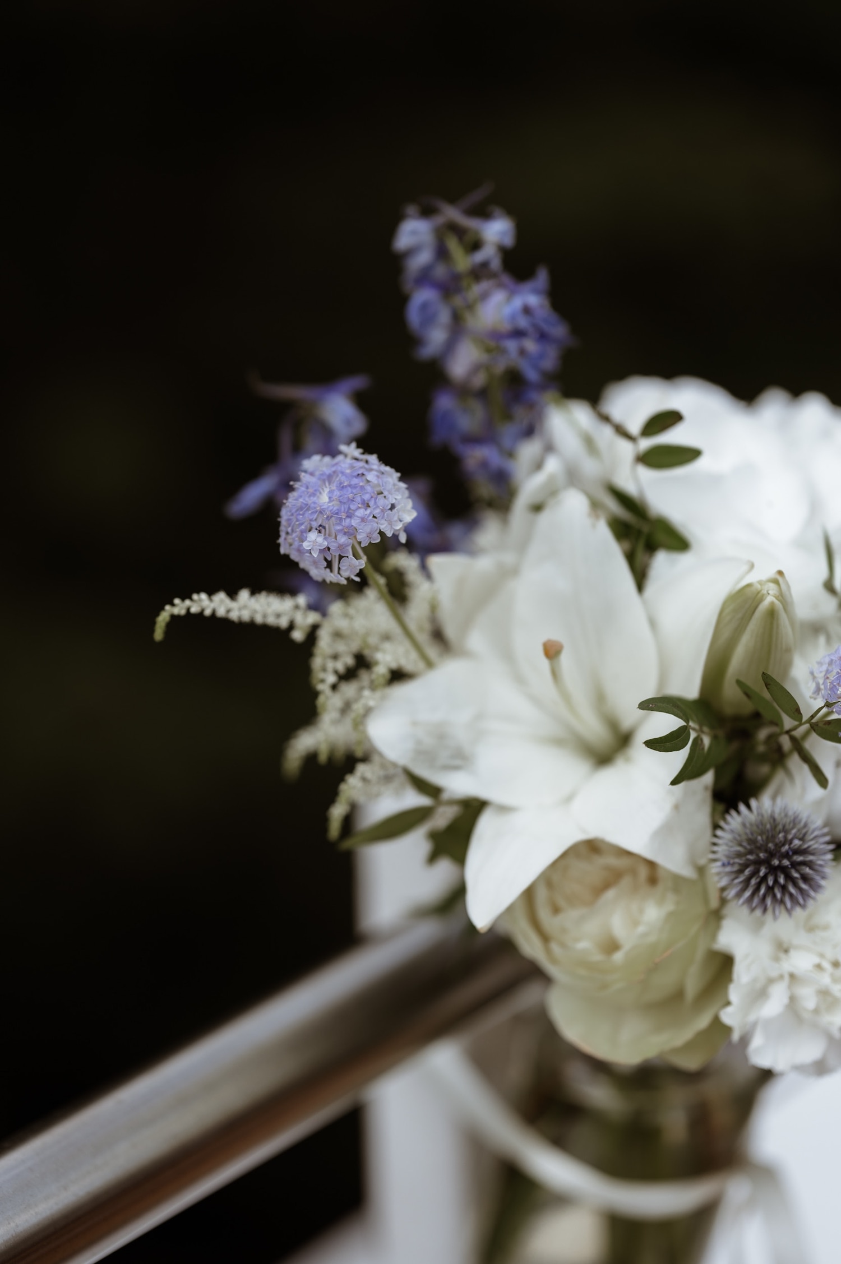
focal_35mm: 85
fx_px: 2983
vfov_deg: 23.9
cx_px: 420
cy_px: 632
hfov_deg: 16.0
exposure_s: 1/2500
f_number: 1.8
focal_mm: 85
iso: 64
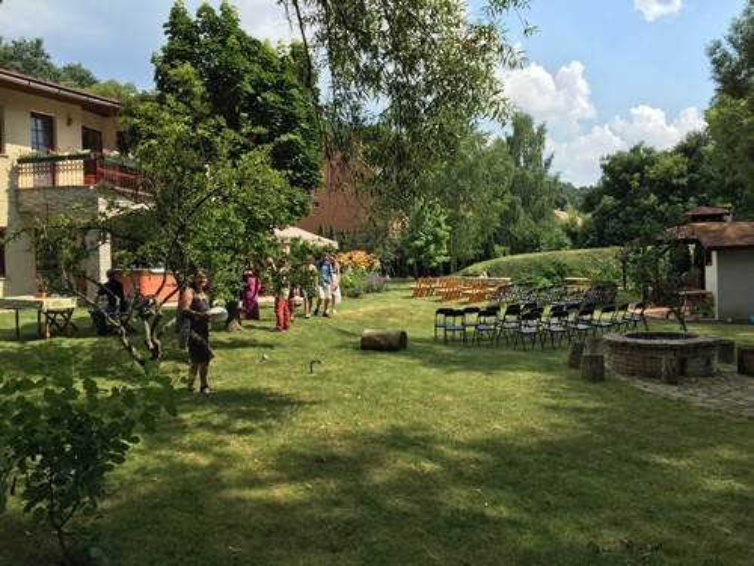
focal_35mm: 29
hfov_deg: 61.7
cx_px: 377
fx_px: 632
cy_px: 283
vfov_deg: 48.2
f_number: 2.2
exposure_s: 1/1148
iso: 25
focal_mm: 4.15
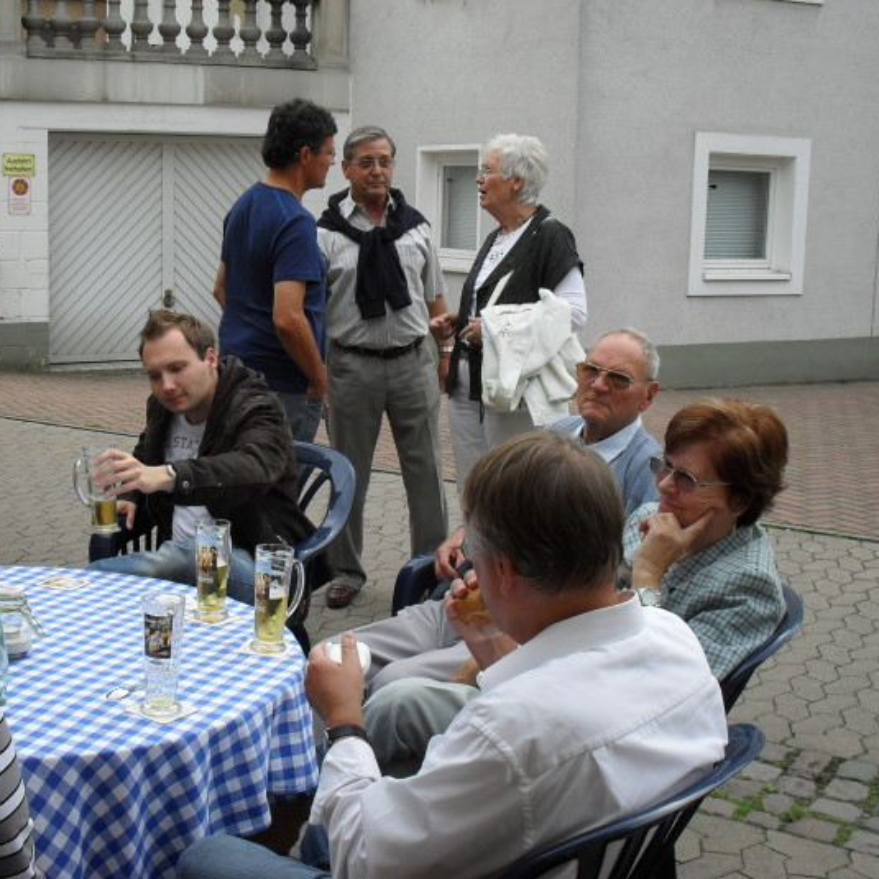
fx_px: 1436
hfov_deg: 33.9
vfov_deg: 34.0
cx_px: 332
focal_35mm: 50
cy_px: 440
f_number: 3.6
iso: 100
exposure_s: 1/250
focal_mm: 7.5
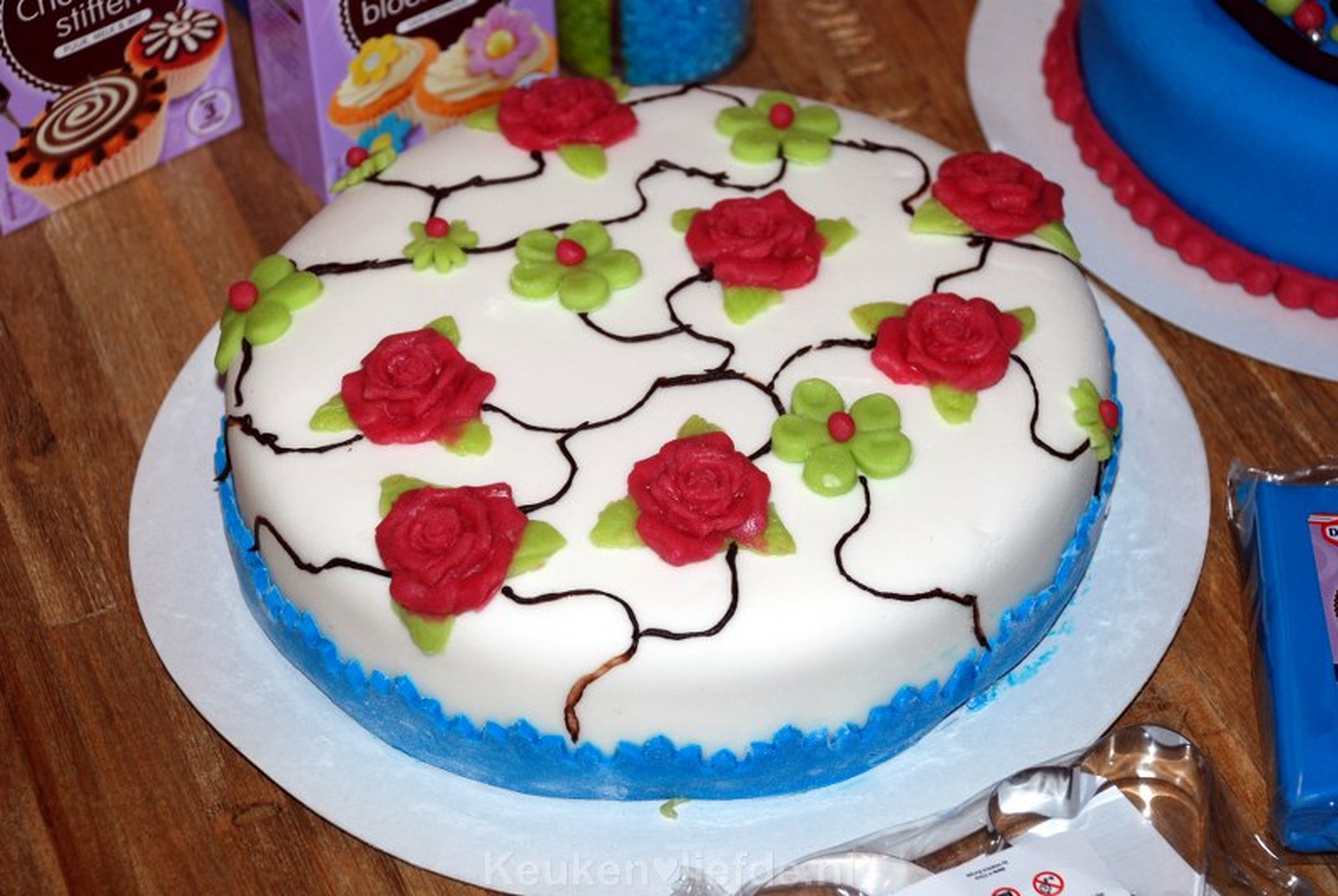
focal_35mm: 99
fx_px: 3685
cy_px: 448
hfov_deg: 20.6
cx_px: 669
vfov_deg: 13.9
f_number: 5.3
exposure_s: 1/60
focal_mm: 66
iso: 200
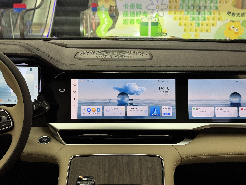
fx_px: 341
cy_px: 92
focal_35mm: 48
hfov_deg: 39.7
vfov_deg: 30.3
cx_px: 123
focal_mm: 6.76
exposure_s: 1/48
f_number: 1.78
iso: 100
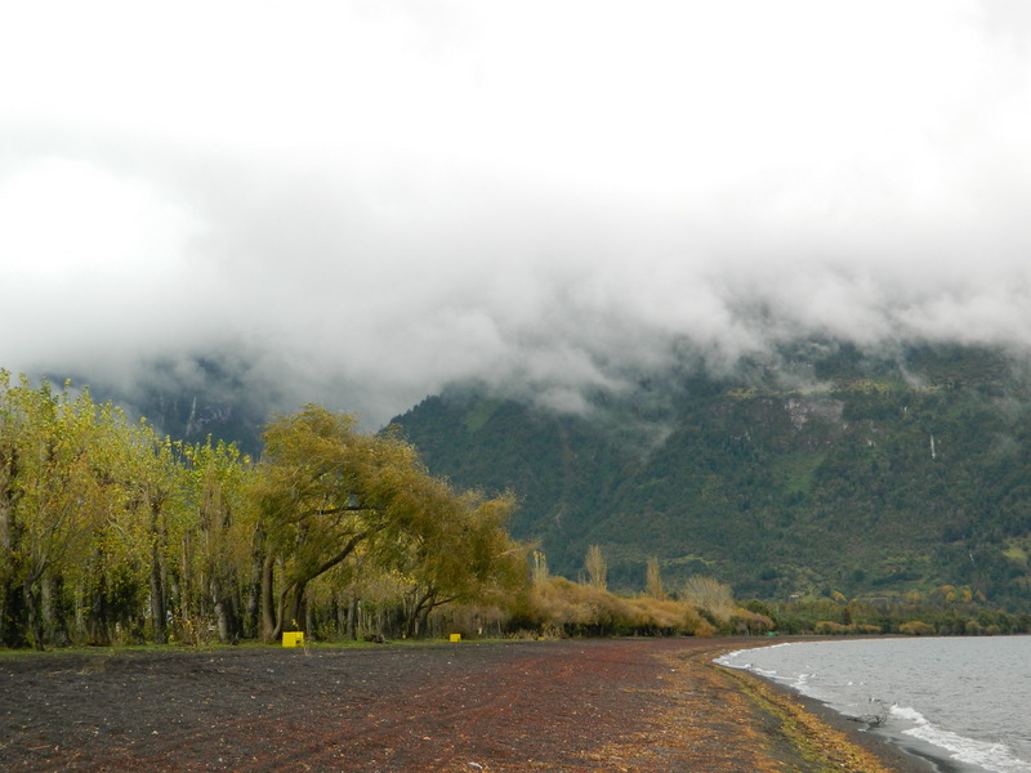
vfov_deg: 25.7
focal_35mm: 57
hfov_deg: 33.8
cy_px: 386
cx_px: 516
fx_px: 1698
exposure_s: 1/125
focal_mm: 10.2
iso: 80
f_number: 3.8
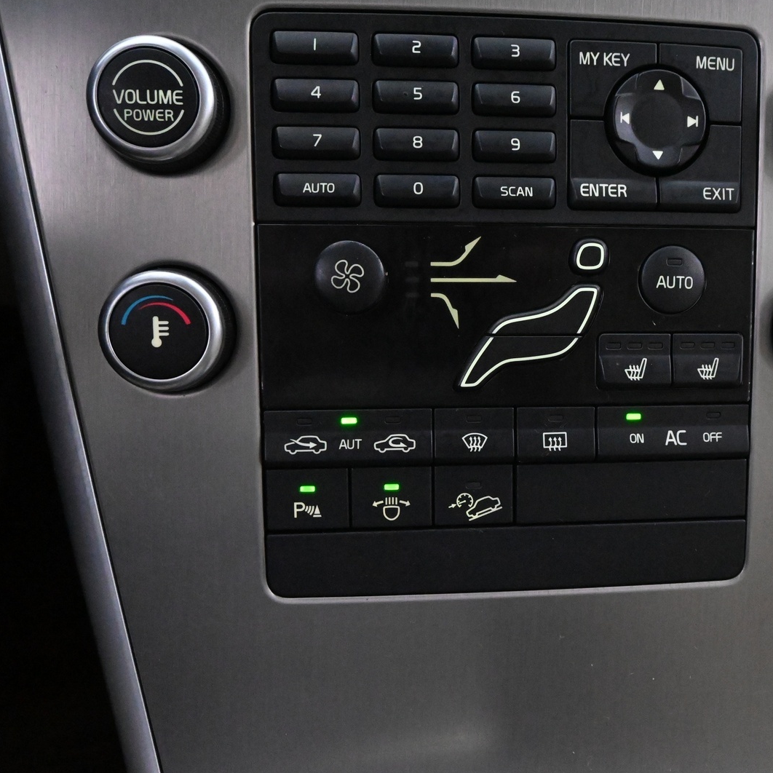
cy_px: 389
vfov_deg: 47.2
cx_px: 517
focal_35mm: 35
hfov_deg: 46.5
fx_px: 884
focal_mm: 18
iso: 10000
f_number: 6.3
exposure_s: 1/30
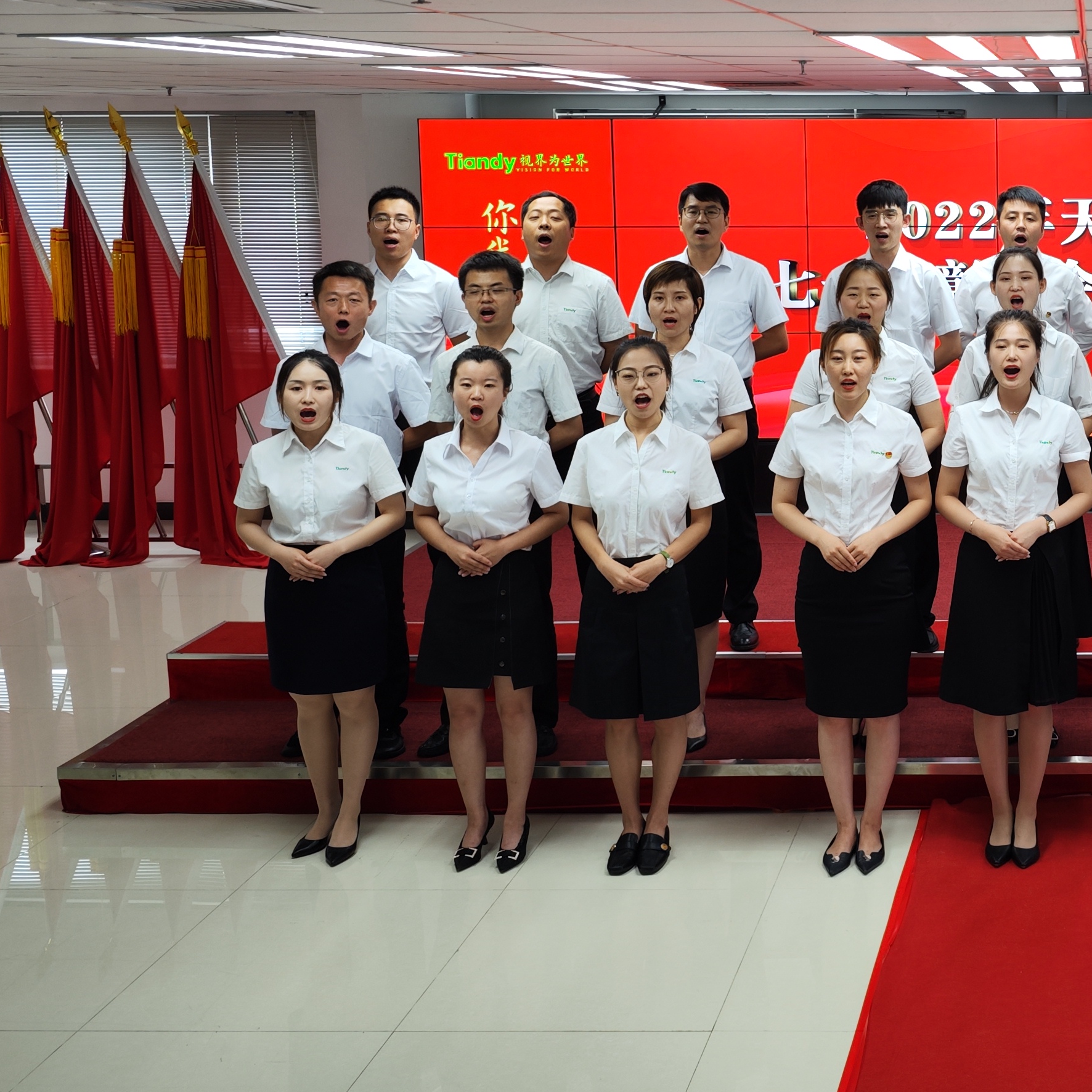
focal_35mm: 47
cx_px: 1082
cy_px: 315
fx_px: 1677
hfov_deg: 33.2
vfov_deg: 35.5
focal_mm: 8.7
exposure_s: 1/100
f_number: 1.9
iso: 128
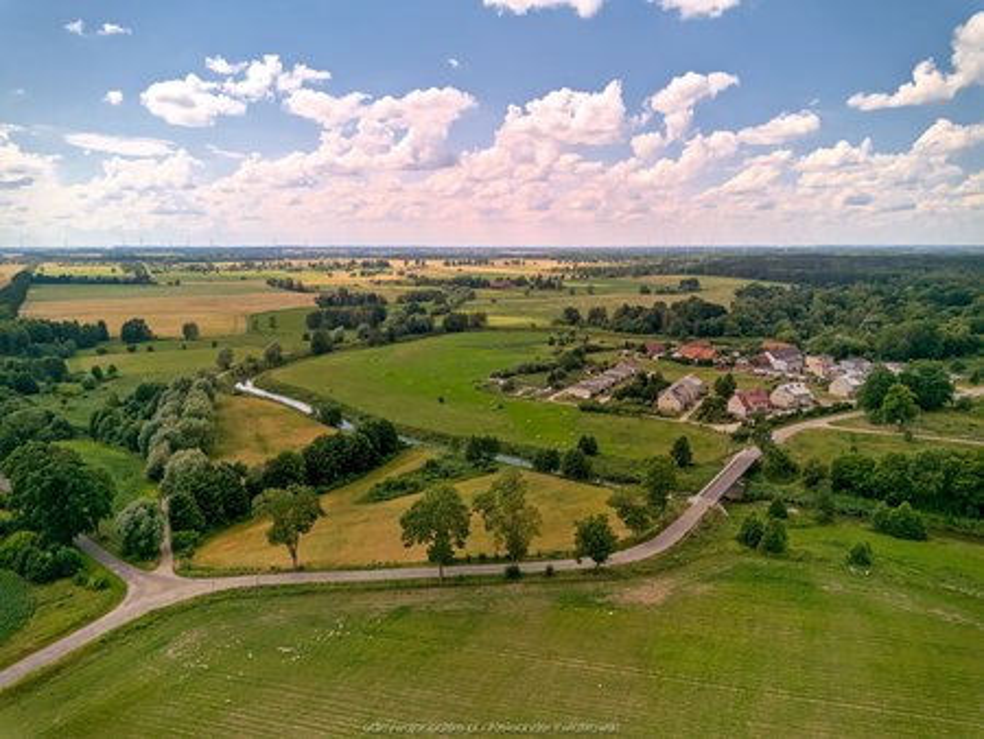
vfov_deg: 56.9
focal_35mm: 24
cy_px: 370
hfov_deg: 71.6
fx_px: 683
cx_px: 492
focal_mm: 6.72
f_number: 1.7
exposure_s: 1/2500
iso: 100
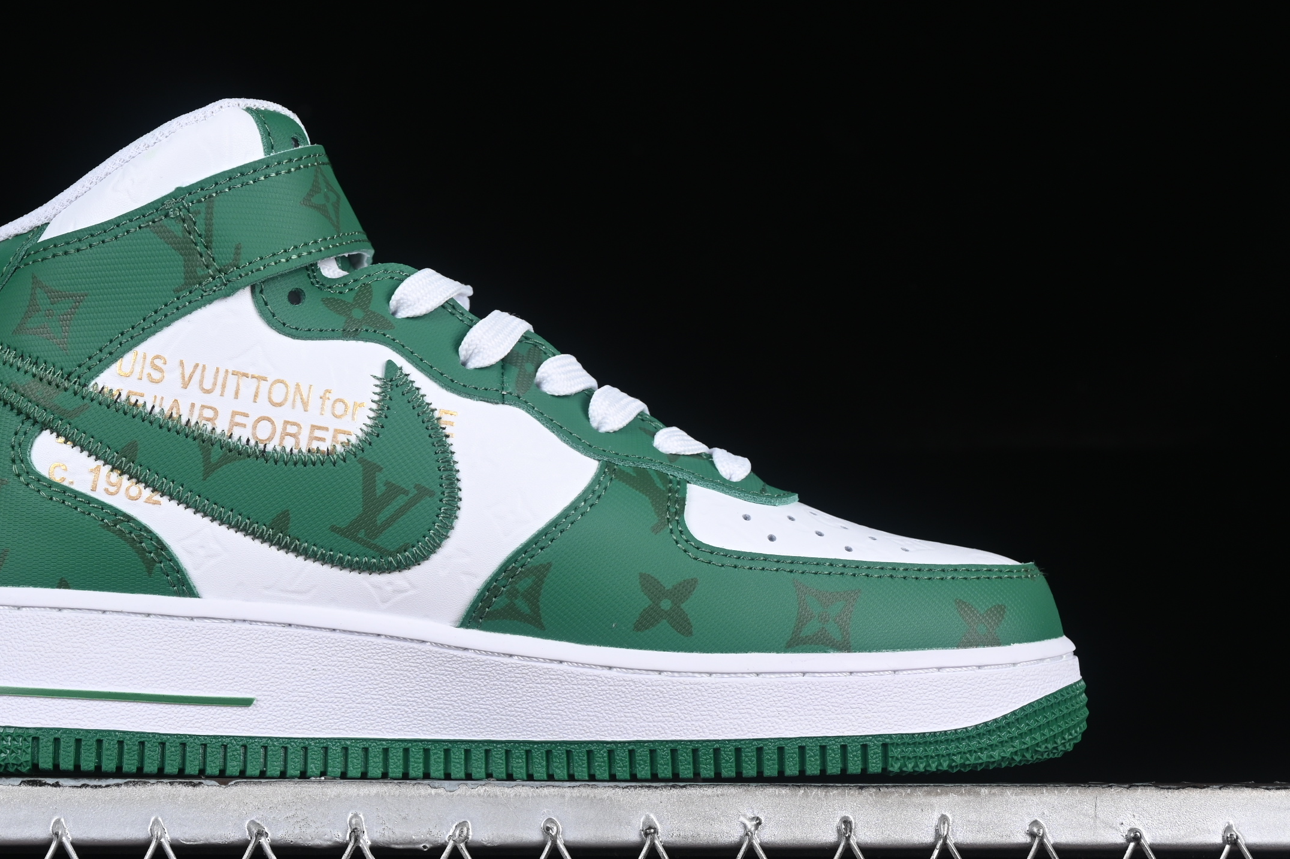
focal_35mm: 97
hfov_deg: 21.0
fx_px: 3475
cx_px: 466
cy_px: 447
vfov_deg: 14.1
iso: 160
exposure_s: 1/80
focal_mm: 50
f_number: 8
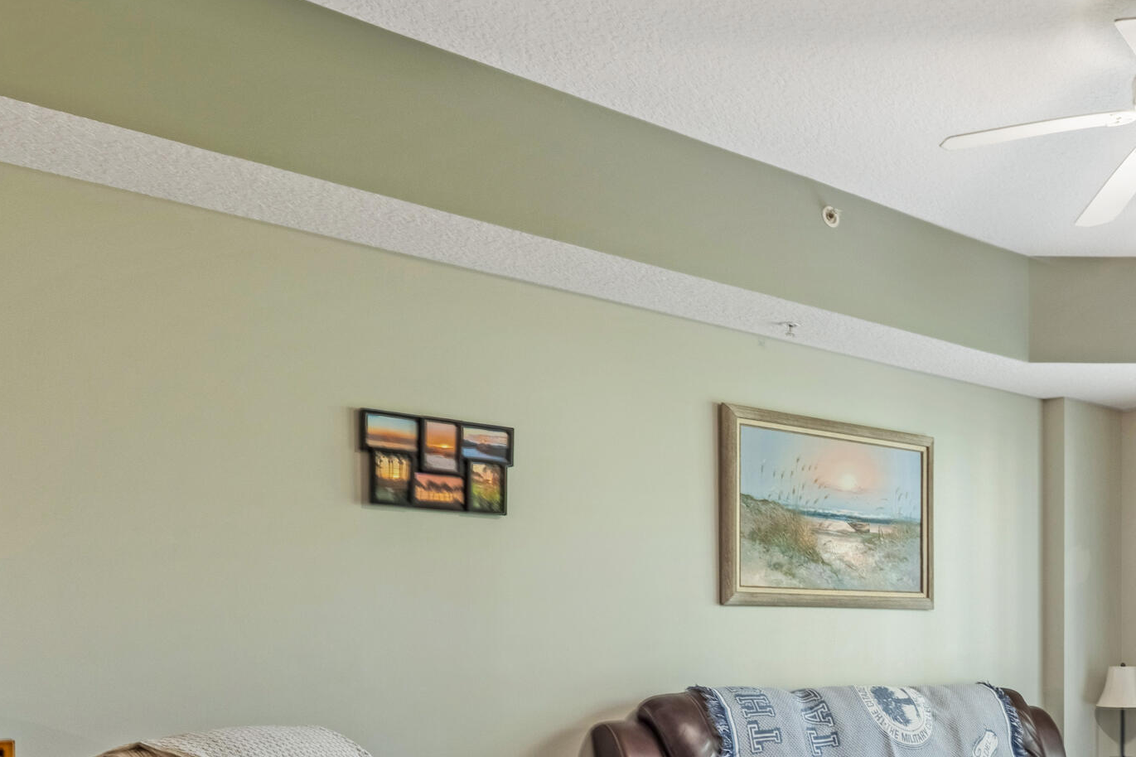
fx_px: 1139
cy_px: 664
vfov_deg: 34.9
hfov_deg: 48.4
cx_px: 987
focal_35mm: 36
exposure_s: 1/50
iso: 250
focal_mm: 11
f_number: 9
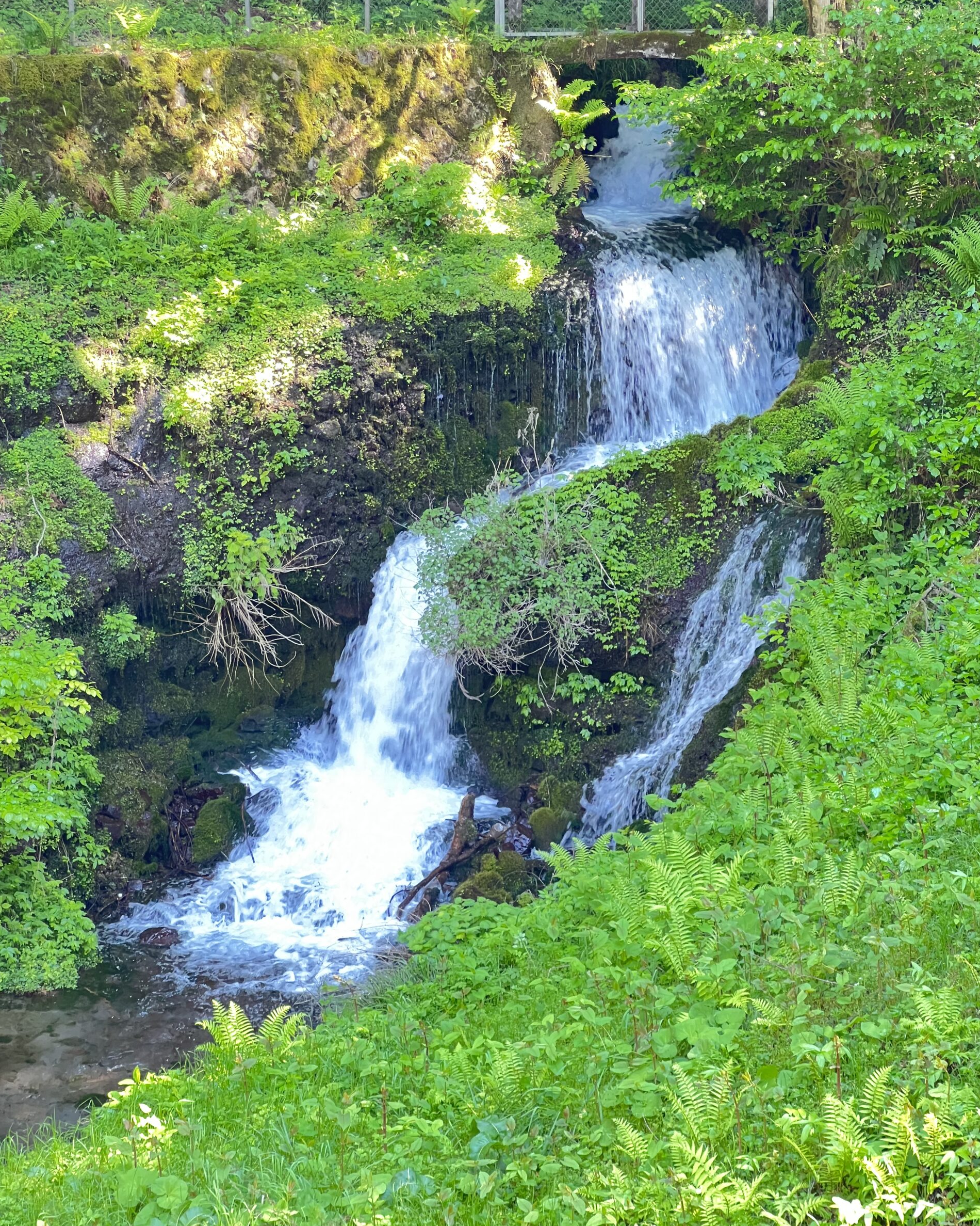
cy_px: 618
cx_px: 492
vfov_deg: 23.6
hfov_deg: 18.9
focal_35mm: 81
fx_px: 2937
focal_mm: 9
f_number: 2.8
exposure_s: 1/64
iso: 250
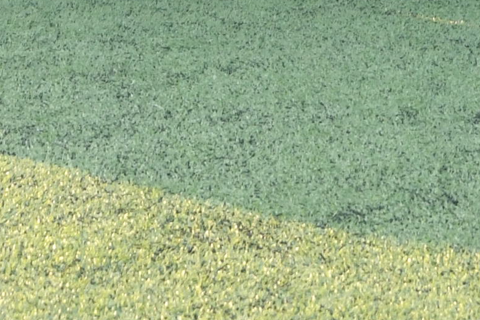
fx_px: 2675
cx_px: 385
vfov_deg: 6.4
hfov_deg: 10.2
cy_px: -535
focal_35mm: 201
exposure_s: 1/200
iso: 640
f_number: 6.3
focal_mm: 25
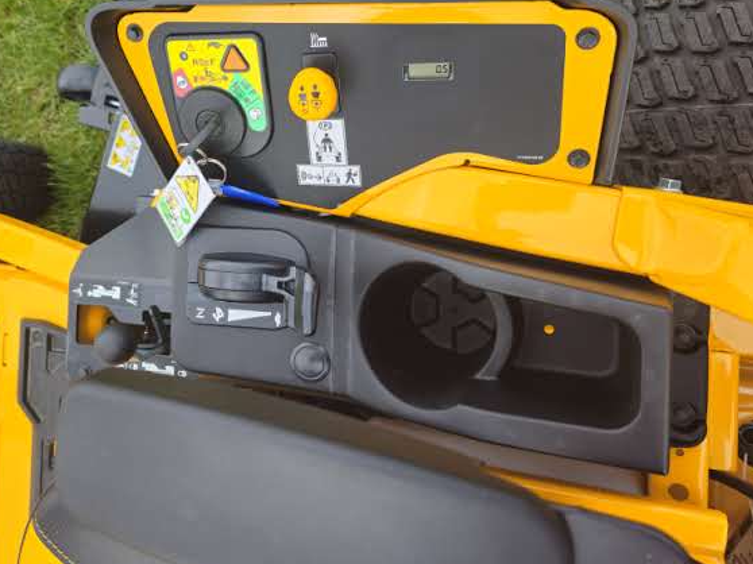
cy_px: 192
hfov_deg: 54.1
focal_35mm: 33
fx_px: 718
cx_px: 242
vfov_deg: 42.4
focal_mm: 6.3
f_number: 1.7
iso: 10
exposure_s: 1/120
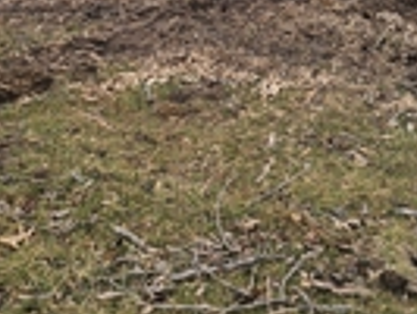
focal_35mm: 69
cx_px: 273
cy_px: 9
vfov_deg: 20.7
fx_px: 832
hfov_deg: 28.0
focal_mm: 6.3
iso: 10
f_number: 1.7
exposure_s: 1/155
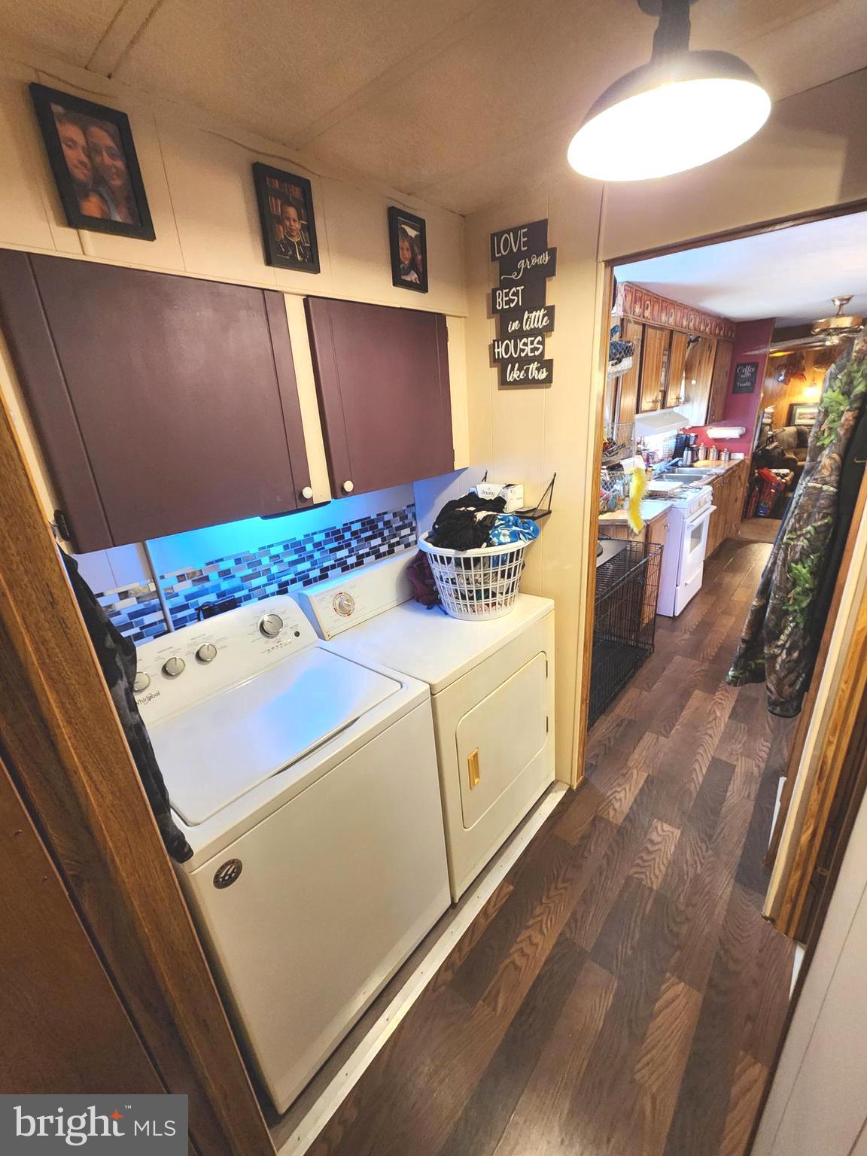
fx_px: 434
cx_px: 434
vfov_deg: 106.2
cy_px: 578
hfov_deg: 89.9
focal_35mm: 13
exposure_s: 1/30
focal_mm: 2.2
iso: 400
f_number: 2.2
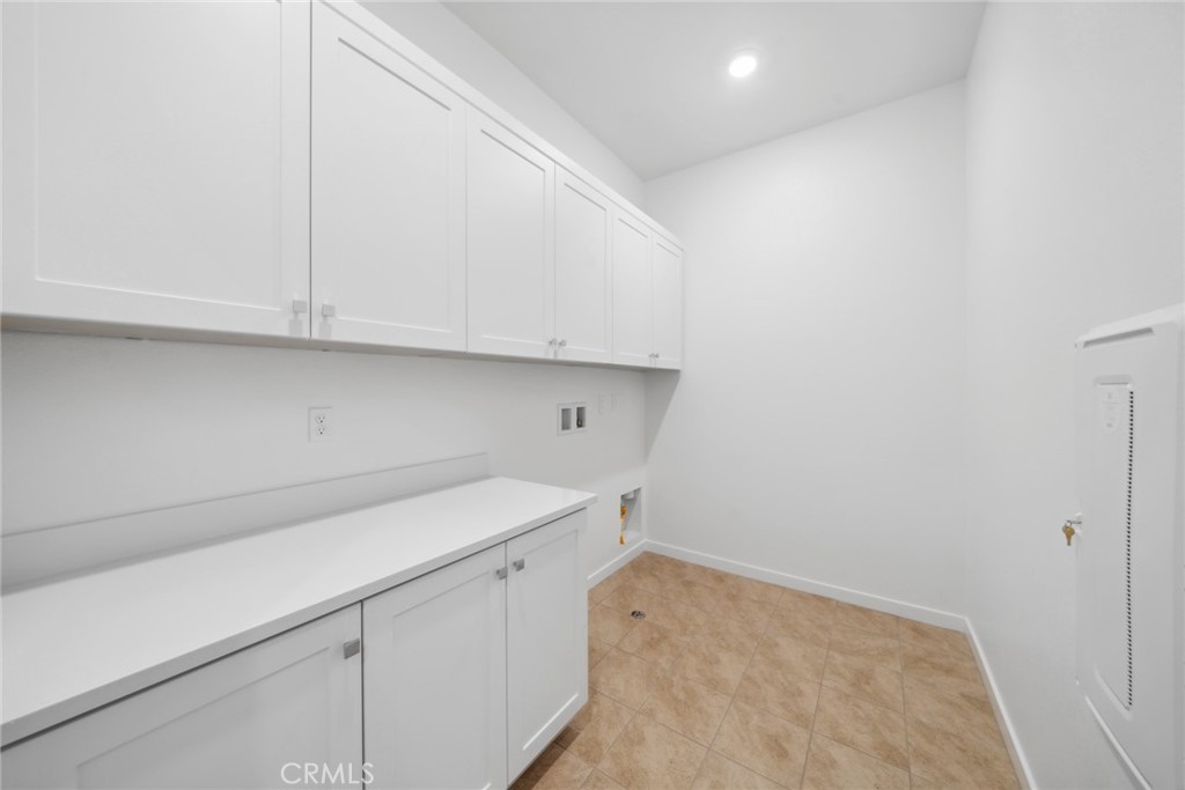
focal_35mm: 12
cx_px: 592
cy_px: 395
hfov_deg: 112.6
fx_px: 395
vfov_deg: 90.0
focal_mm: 12
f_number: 8
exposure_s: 1/3.33
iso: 100
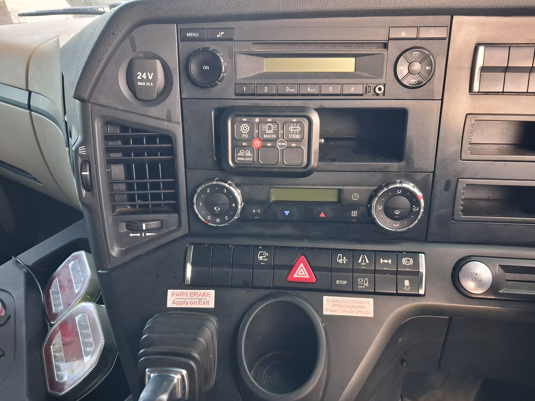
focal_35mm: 27
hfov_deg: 65.3
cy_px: 200
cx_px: 268
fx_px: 417
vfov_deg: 51.4
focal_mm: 4
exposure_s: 1/100
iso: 400
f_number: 1.8
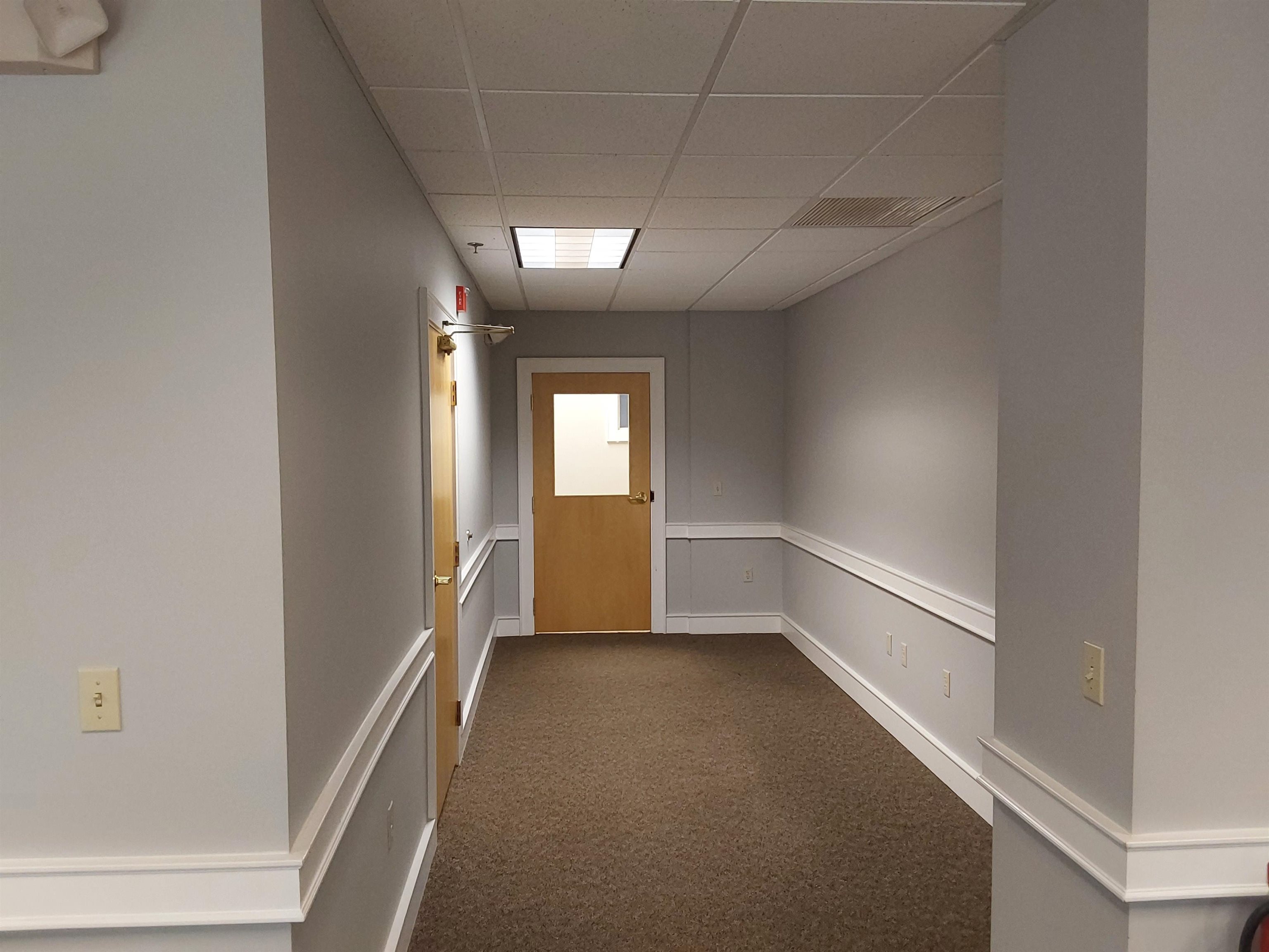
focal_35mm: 28
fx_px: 1026
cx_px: 634
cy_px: 476
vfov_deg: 49.7
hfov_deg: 63.4
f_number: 1.9
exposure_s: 1/50
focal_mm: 2.91
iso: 200
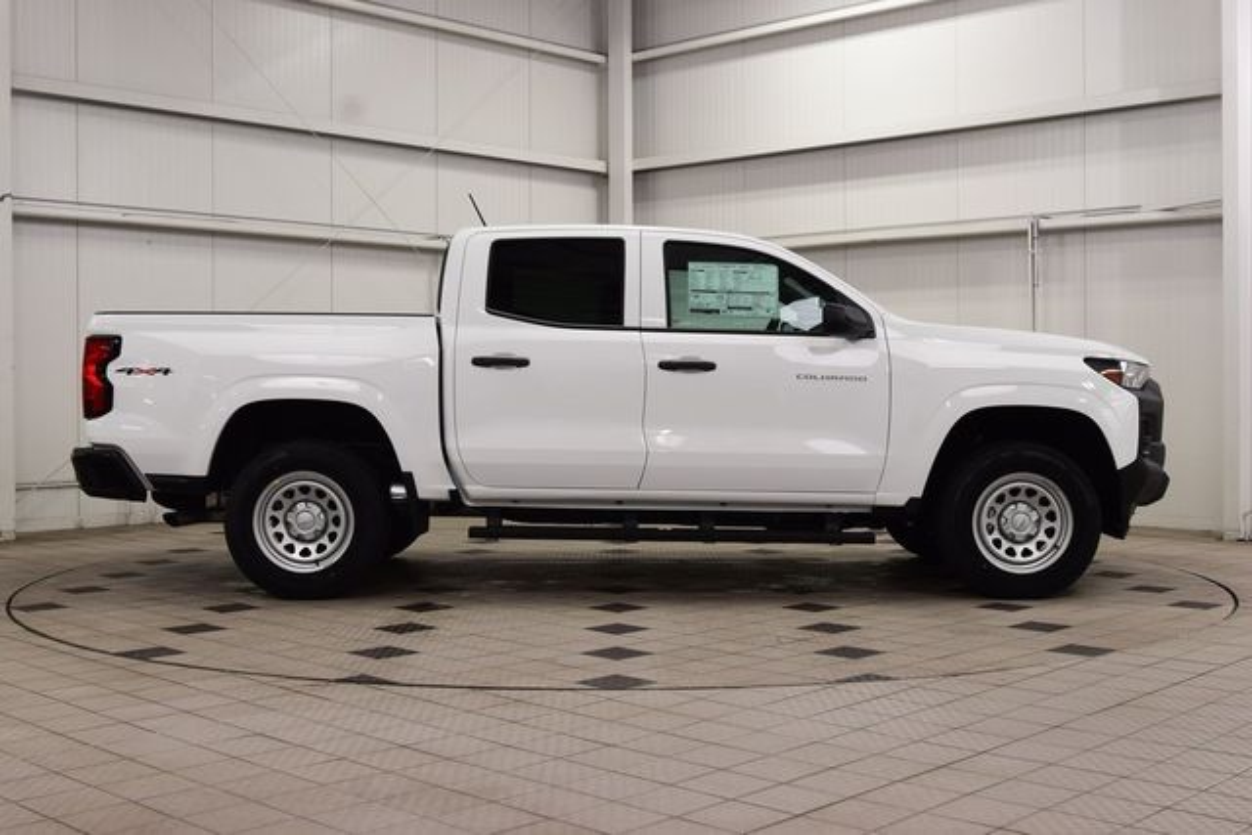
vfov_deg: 30.9
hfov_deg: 45.0
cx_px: 626
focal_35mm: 44
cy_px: 418
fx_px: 1513
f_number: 7.1
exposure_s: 1/30
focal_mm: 29
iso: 400
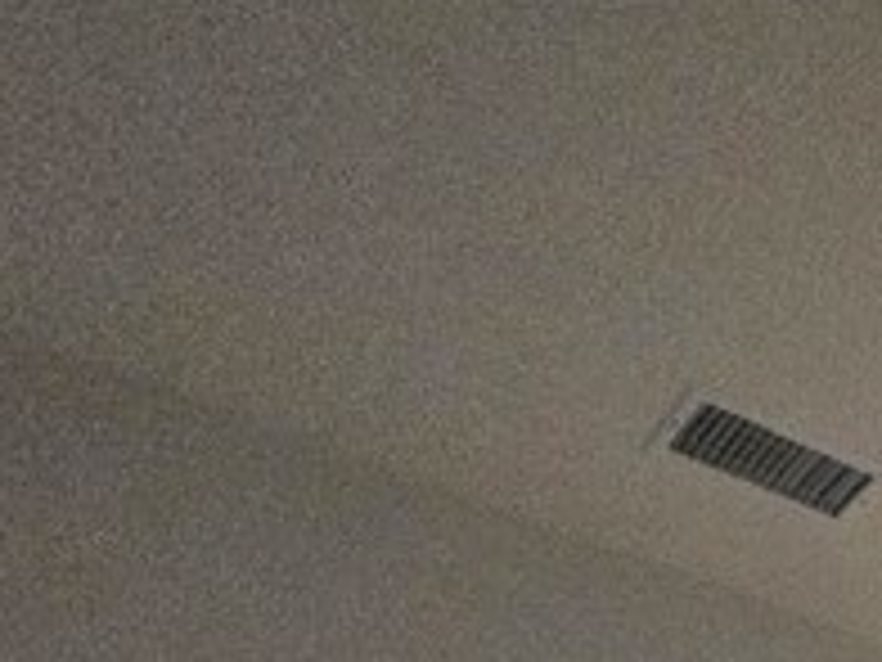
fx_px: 1733
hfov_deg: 24.3
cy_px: 1495
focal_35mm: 68
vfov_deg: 15.1
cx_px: 1202
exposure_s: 1/60
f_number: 2.2
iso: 800
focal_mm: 1.7
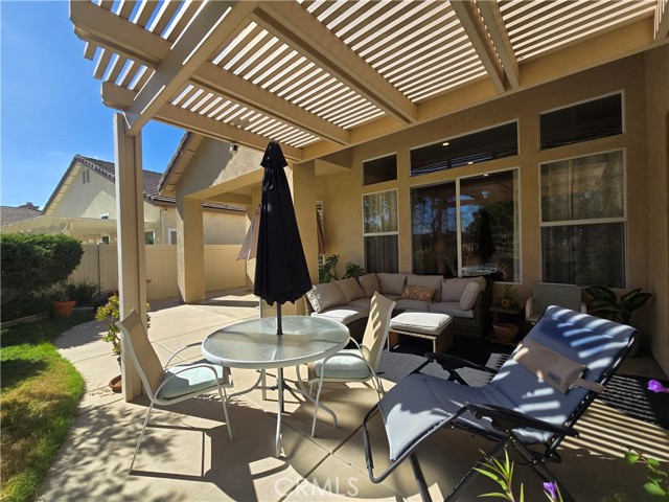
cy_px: 251
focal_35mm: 13
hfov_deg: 106.2
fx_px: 251
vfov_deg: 89.9
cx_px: 334
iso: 50
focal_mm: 2.2
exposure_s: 1/1636
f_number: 2.2
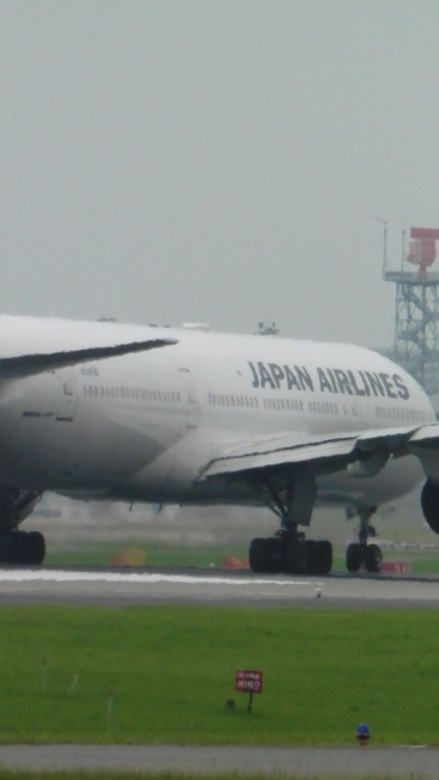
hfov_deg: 1.6
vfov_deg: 2.8
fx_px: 16133
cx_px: 93
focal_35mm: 780
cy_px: 392
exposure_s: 1/1600
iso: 400
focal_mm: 81.7
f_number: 6.3
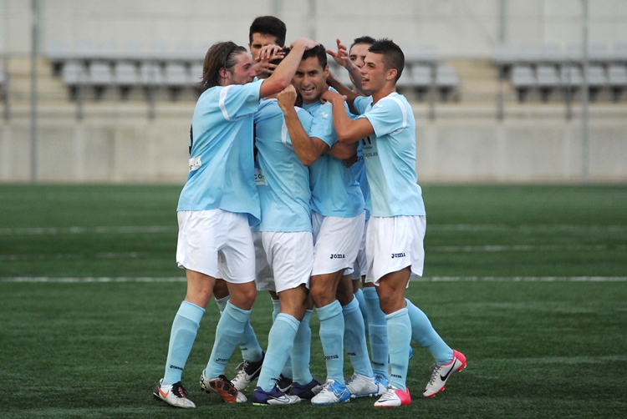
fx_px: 5231
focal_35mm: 300
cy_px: 210
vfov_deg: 4.6
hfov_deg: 6.9
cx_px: 314
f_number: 3.5
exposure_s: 1/500
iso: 800
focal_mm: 200
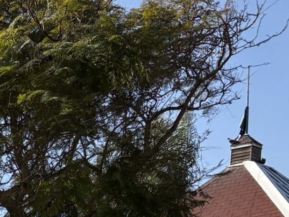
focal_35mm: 121
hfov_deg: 13.9
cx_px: -281
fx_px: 1010
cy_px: 474
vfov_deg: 10.9
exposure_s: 1/3831
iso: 50
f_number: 1.6
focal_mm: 5.96
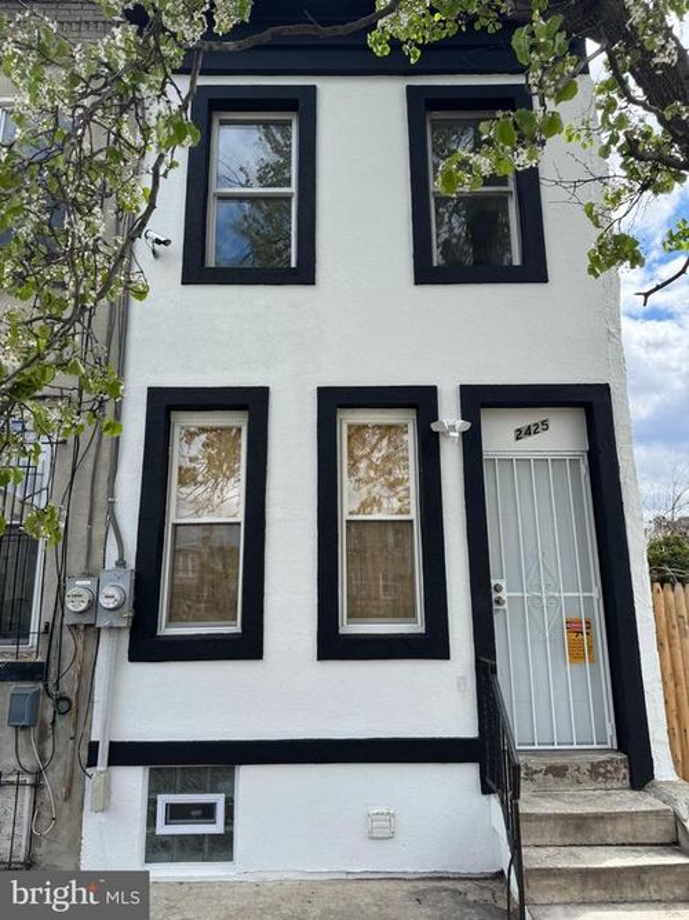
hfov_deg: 56.8
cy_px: 460
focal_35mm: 24
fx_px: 637
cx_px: 344
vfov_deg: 71.6
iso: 80
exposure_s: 1/2415
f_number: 1.78
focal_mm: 6.76
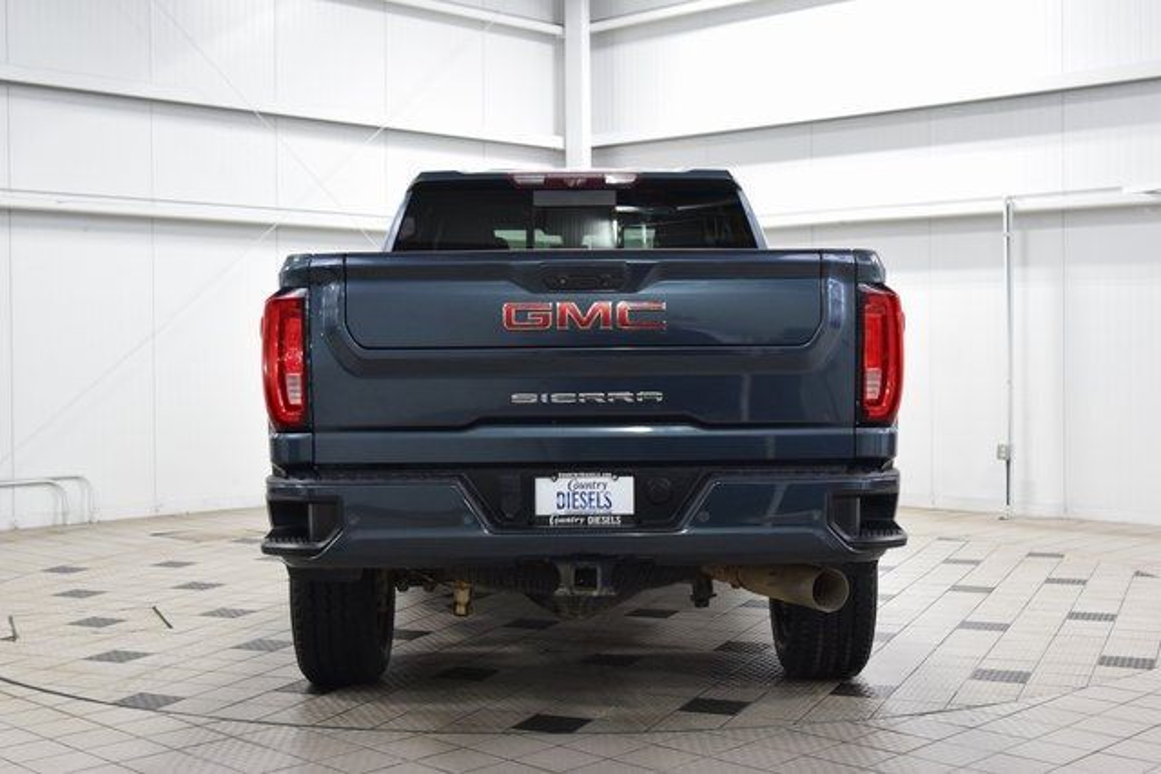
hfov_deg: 41.1
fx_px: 1548
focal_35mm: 48
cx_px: 580
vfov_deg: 28.1
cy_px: 387
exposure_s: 1/60
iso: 1600
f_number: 4.5
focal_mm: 32
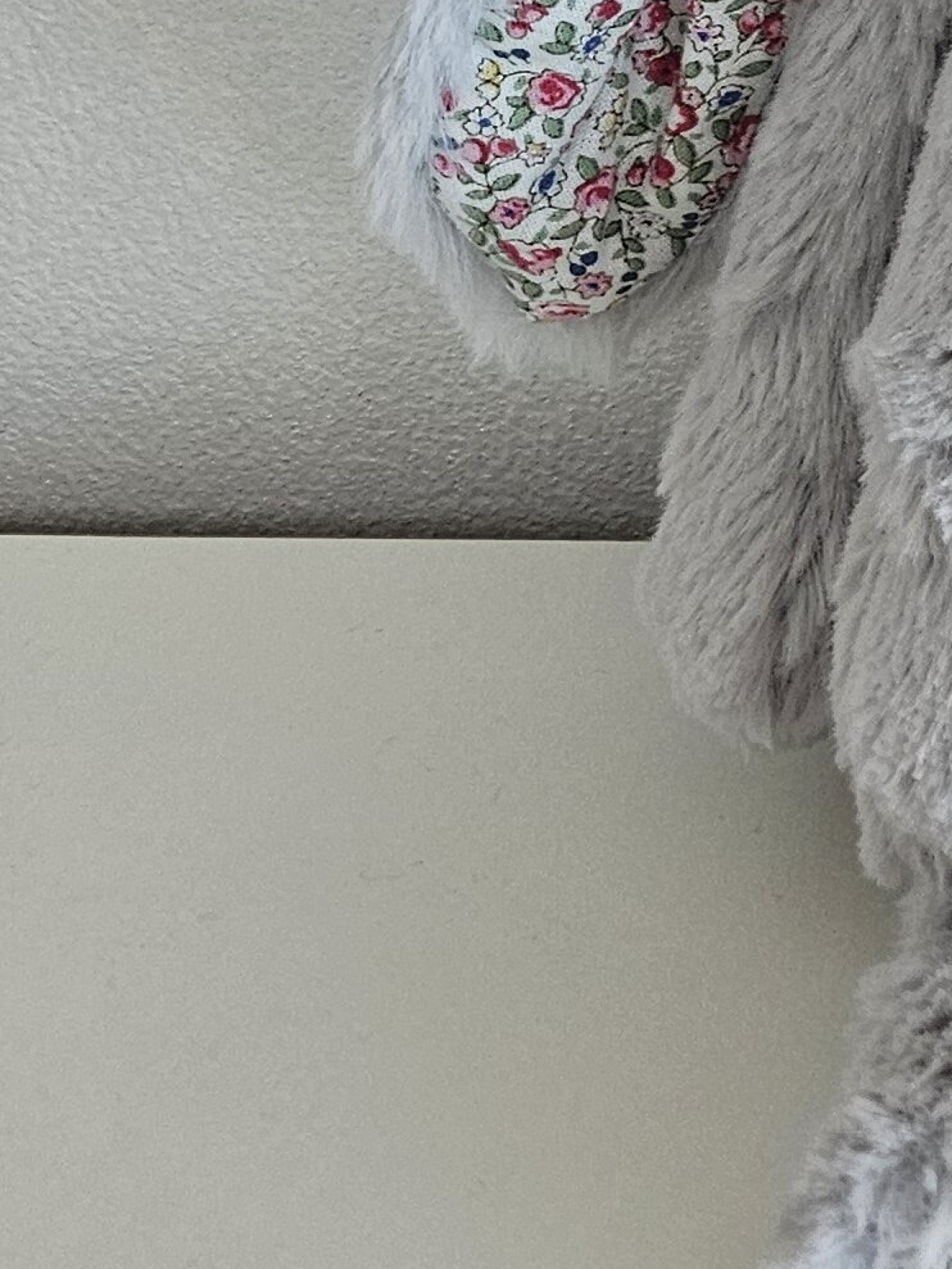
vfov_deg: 19.7
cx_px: 2402
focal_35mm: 93
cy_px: -289
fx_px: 3409
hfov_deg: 12.1
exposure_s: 1/180
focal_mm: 6.3
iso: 200
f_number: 1.7
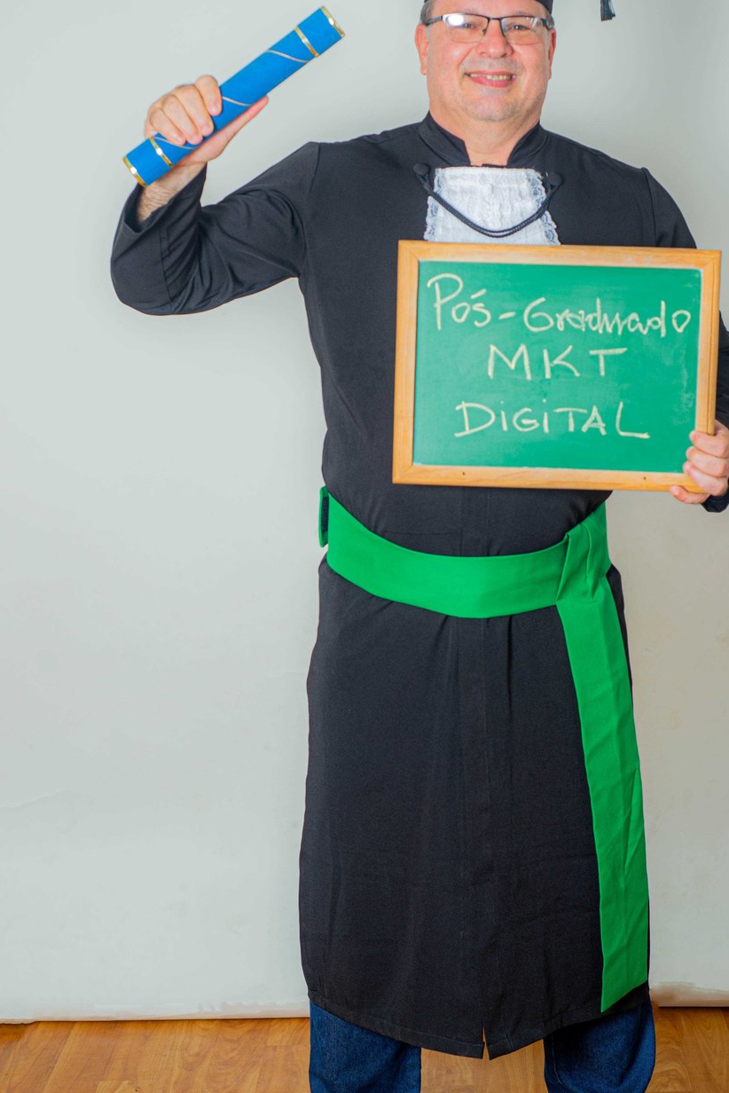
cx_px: 451
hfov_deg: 18.7
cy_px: 521
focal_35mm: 73
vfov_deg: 27.7
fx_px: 2216
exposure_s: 1/100
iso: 200
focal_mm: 50
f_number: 5.6
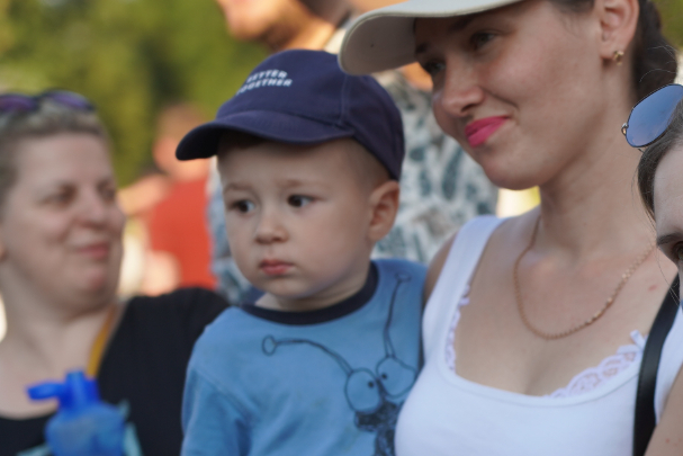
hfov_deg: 9.1
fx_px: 4269
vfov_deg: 6.1
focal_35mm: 225
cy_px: 408
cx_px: 671
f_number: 4
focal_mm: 105
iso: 100
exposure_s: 1/250
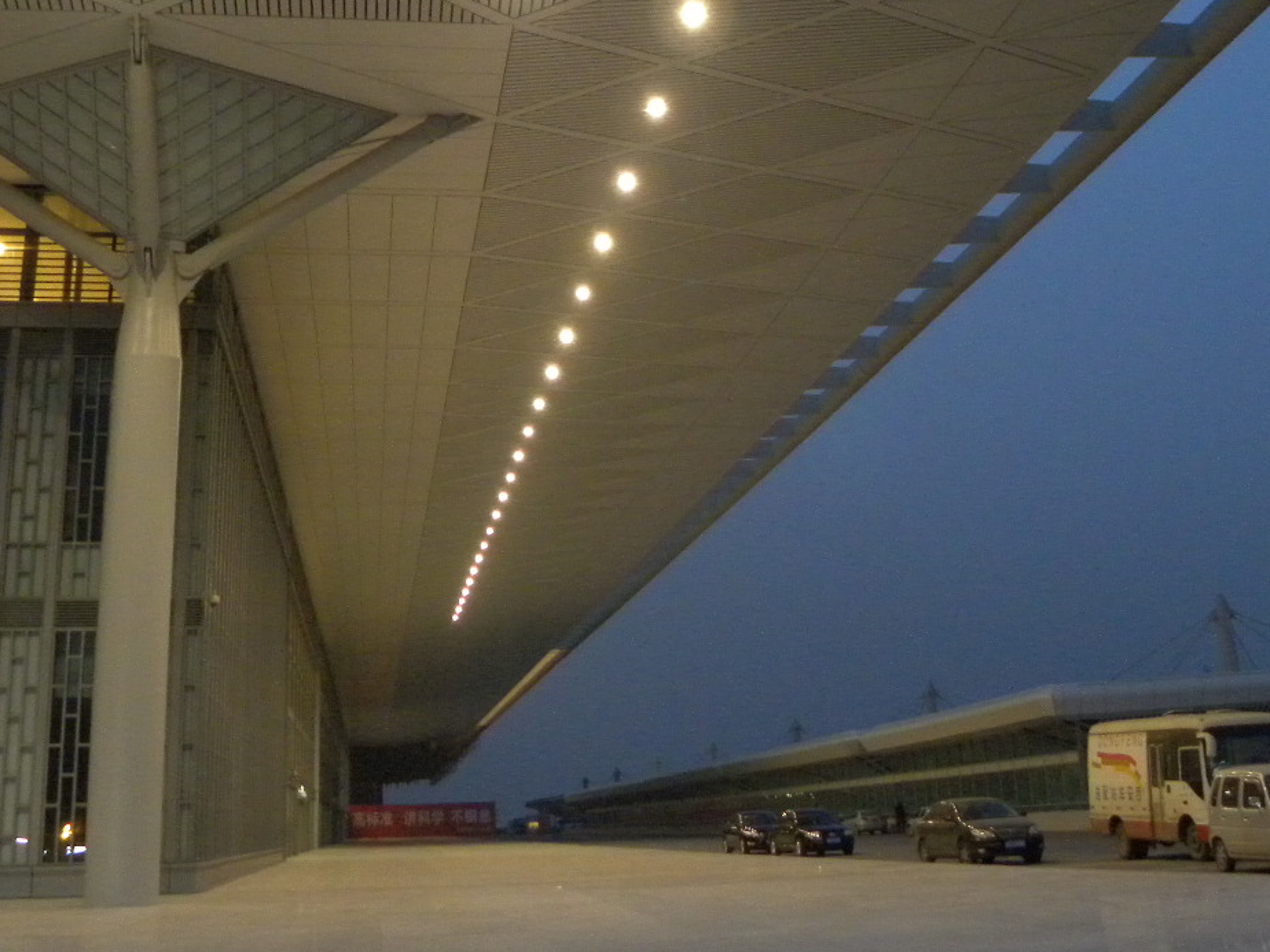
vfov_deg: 31.1
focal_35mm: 45
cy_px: 143
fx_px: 1651
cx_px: 668
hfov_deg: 42.1
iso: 400
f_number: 2.8
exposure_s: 1/19.4
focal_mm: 4.6
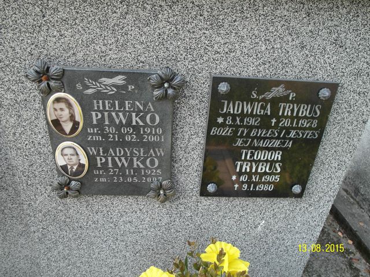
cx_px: 185
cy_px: 138
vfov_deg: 46.8
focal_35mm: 30
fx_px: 321
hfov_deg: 60.0
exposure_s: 1/90
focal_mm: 6.5
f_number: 3.4
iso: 100
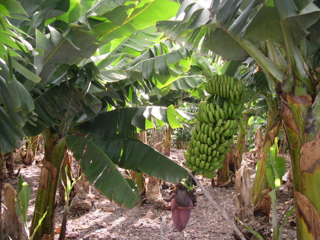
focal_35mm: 87
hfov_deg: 22.5
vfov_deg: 17.0
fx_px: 804
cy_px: 120
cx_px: 160
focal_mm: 18.4
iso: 100
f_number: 4.4
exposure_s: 1/176
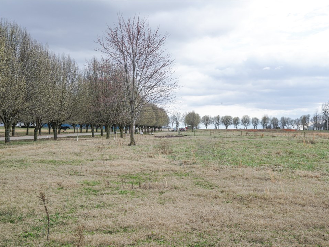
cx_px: 176
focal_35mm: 51
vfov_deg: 28.6
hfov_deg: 37.5
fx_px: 485
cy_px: 124
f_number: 22
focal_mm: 47
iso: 200
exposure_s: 1/30
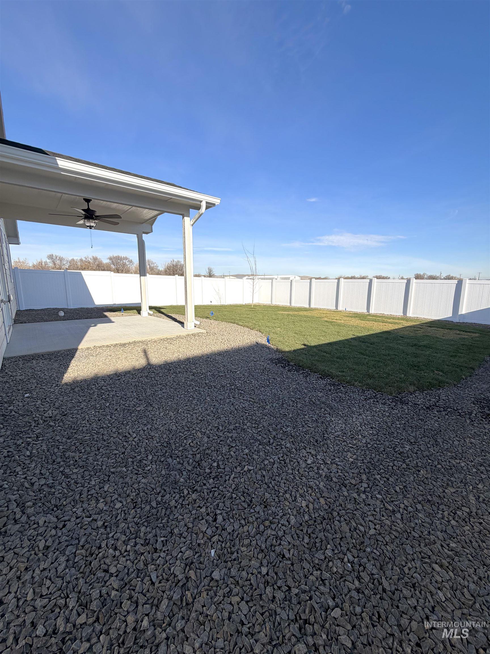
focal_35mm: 14
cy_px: 327
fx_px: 264
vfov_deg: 102.1
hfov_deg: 85.7
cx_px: 245
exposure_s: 1/779
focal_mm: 2.22
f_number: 2.2
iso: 20
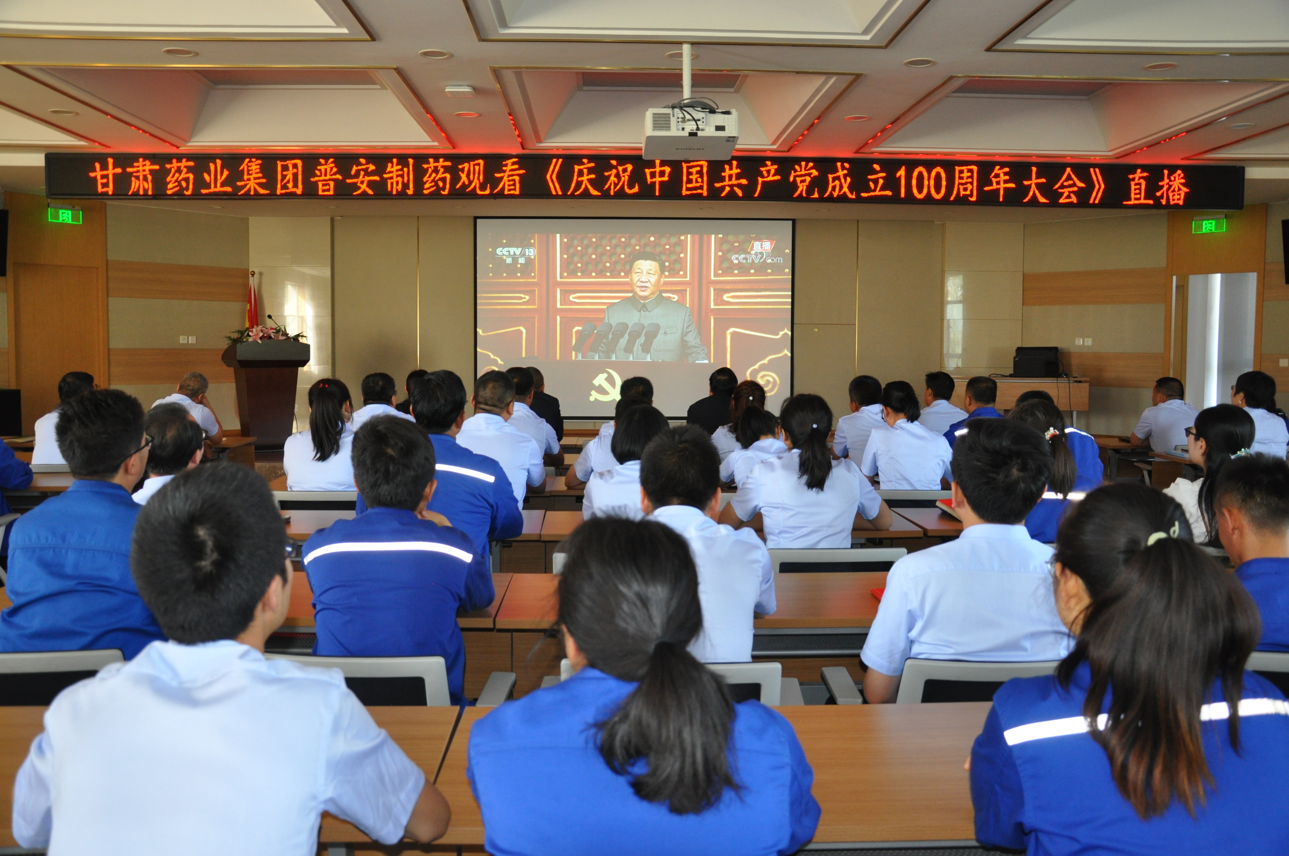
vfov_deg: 41.6
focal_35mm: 32
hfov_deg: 59.6
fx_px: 1126
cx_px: 644
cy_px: 428
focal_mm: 21
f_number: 3.8
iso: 800
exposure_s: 1/60
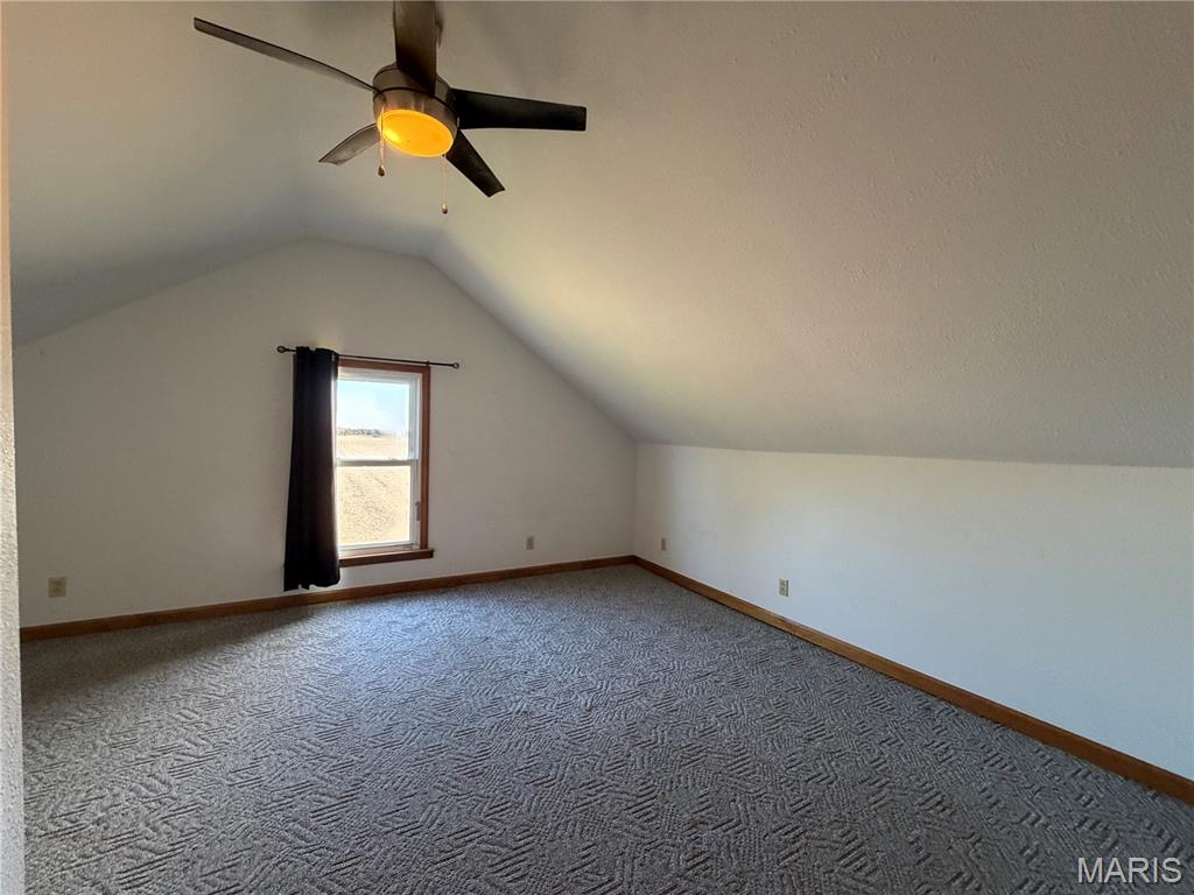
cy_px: 448
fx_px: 483
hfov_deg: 102.1
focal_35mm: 14
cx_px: 597
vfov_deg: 85.7
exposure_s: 1/60
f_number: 2.2
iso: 320
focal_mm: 2.22
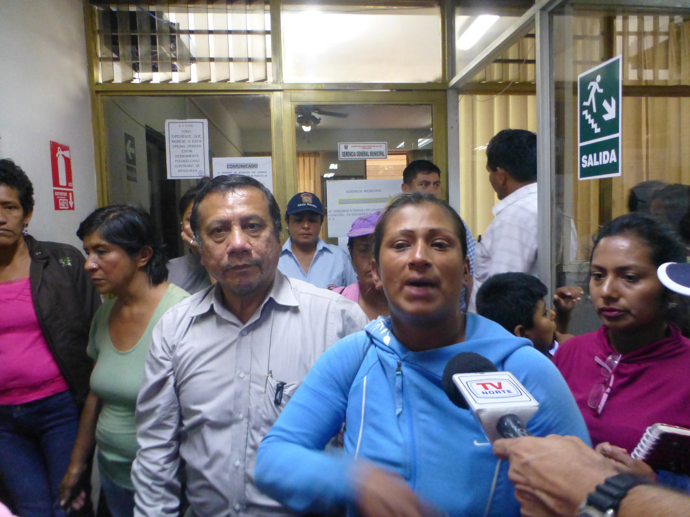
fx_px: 478
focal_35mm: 24
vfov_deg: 56.8
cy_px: 258
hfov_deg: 71.6
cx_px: 345
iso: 800
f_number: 3.3
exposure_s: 1/20
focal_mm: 4.3
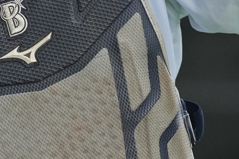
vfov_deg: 0.9
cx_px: 12
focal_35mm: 1450
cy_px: 4
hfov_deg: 1.4
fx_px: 9627
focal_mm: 300
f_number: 2.8
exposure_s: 1/2000
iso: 2500
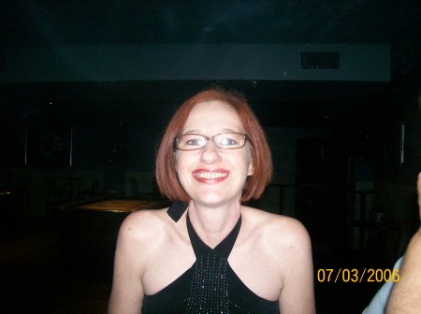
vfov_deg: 39.6
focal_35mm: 36
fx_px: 437
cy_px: 157
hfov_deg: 51.4
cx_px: 210
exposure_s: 1/64
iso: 140
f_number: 2.7
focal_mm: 6
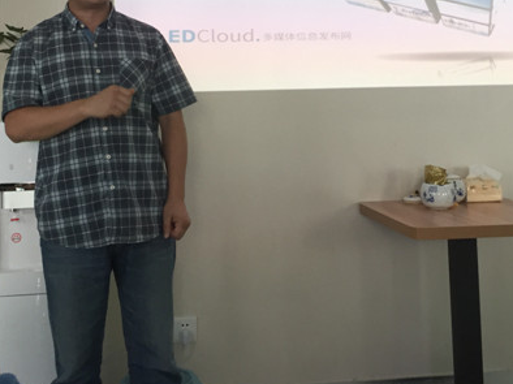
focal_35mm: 53
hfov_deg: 36.2
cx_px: 238
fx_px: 785
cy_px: 47
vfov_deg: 26.7
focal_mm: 4.15
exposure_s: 1/33
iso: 100
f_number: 2.2
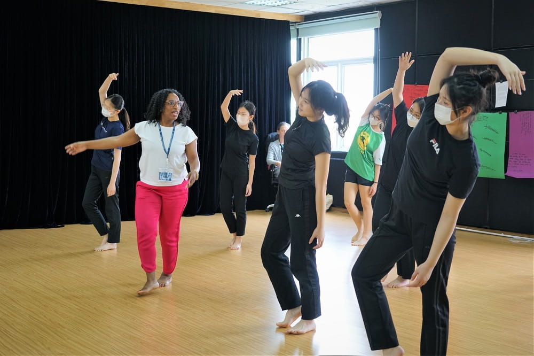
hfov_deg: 44.5
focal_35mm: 44
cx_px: 267
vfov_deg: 30.5
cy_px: 178
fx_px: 652
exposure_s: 1/160
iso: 1600
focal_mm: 44
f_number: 4.5
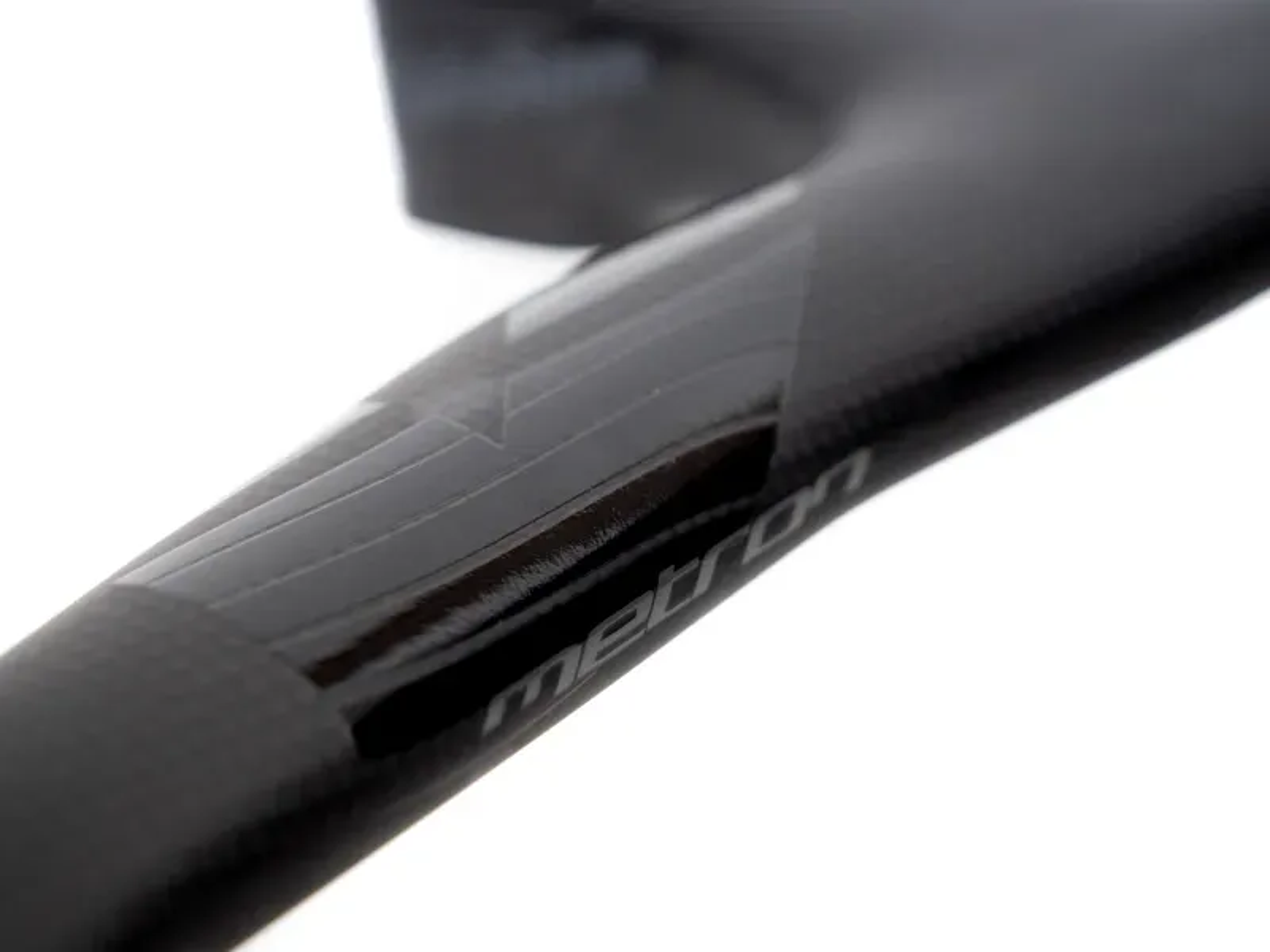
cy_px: 476
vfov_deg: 13.7
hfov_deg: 18.2
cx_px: 635
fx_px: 3962
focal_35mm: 108
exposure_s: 1/200
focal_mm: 54
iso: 800
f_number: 4
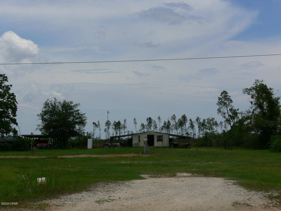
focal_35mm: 63
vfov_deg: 23.3
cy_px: 106
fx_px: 511
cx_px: 140
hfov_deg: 30.7
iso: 80
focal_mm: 10.8
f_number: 8
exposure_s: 1/400
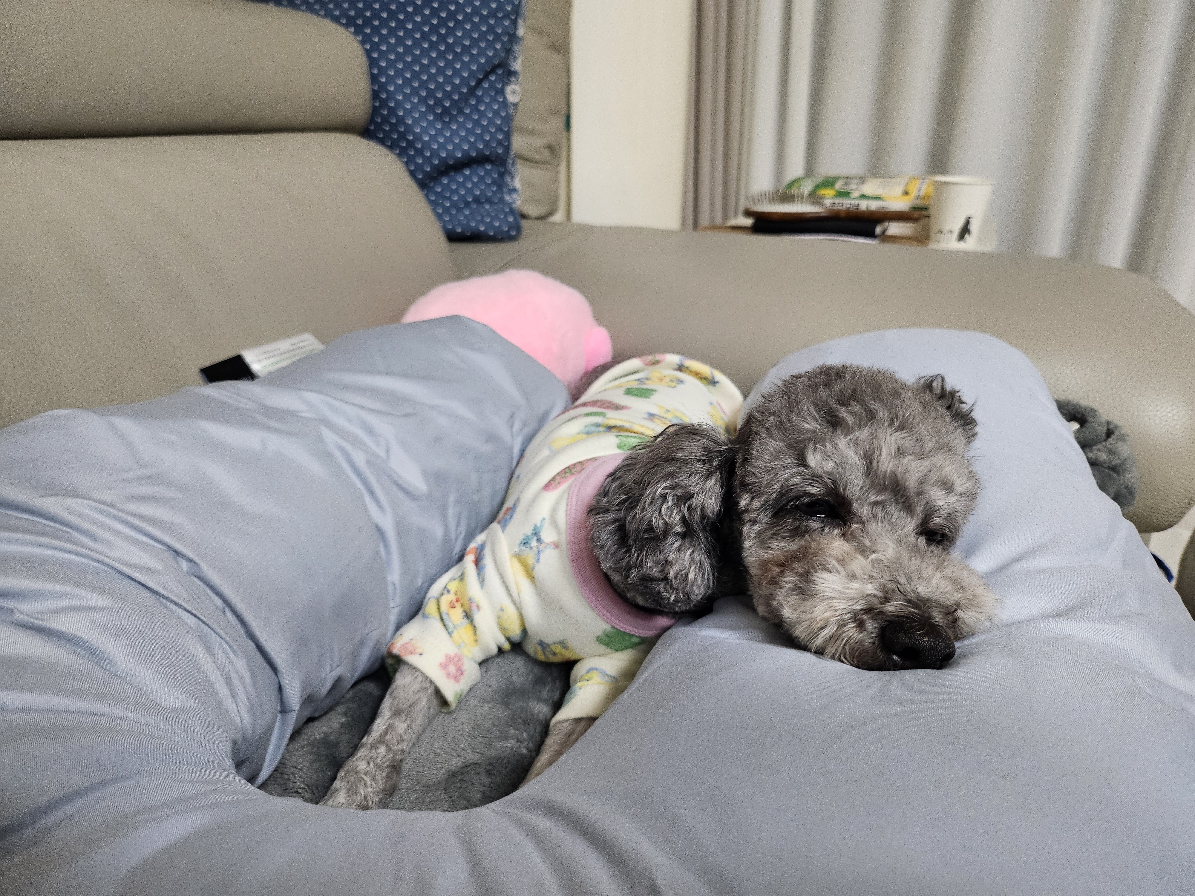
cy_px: 448
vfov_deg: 56.8
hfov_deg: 71.6
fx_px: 829
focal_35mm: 24
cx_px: 598
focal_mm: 5
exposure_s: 1/120
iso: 320
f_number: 1.8
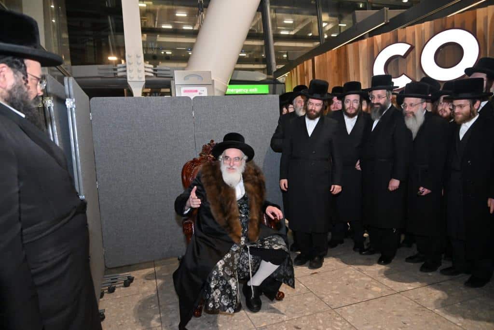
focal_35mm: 24
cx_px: 247
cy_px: 165
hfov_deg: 73.7
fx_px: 329
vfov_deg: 53.1
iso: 2000
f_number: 4
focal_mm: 24
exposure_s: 1/200
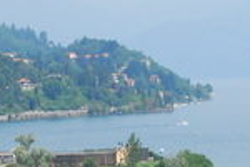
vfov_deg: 4.2
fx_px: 2291
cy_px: 143
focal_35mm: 330
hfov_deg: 6.2
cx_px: 75
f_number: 11
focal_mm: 55
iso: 800
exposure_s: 1/640
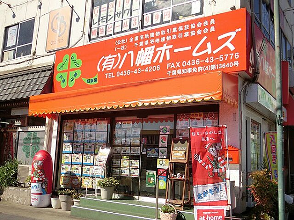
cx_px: 147
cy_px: 110
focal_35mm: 39
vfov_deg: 36.8
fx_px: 331
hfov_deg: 47.9
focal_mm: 6.9
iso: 80
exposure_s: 1/250
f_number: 8.2
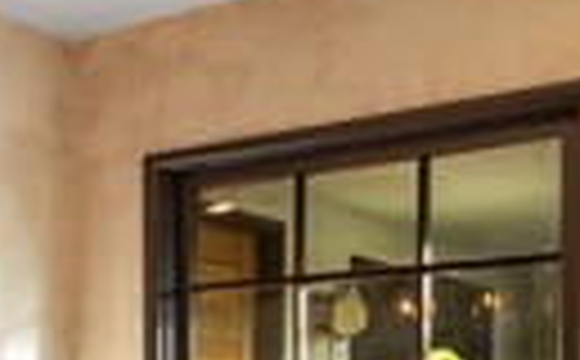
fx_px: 1120
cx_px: -333
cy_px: 459
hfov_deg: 22.6
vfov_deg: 17.2
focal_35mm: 71
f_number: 8
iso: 100
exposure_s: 1.3
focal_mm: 14
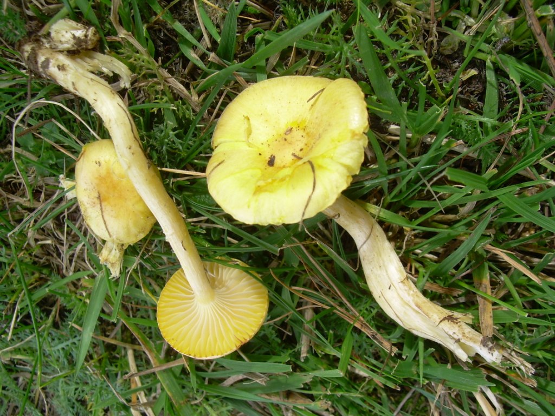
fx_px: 609
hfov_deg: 49.0
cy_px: 208
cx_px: 278
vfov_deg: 37.7
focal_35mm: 38
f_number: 4.6
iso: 50
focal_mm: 6.3
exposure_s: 1/115
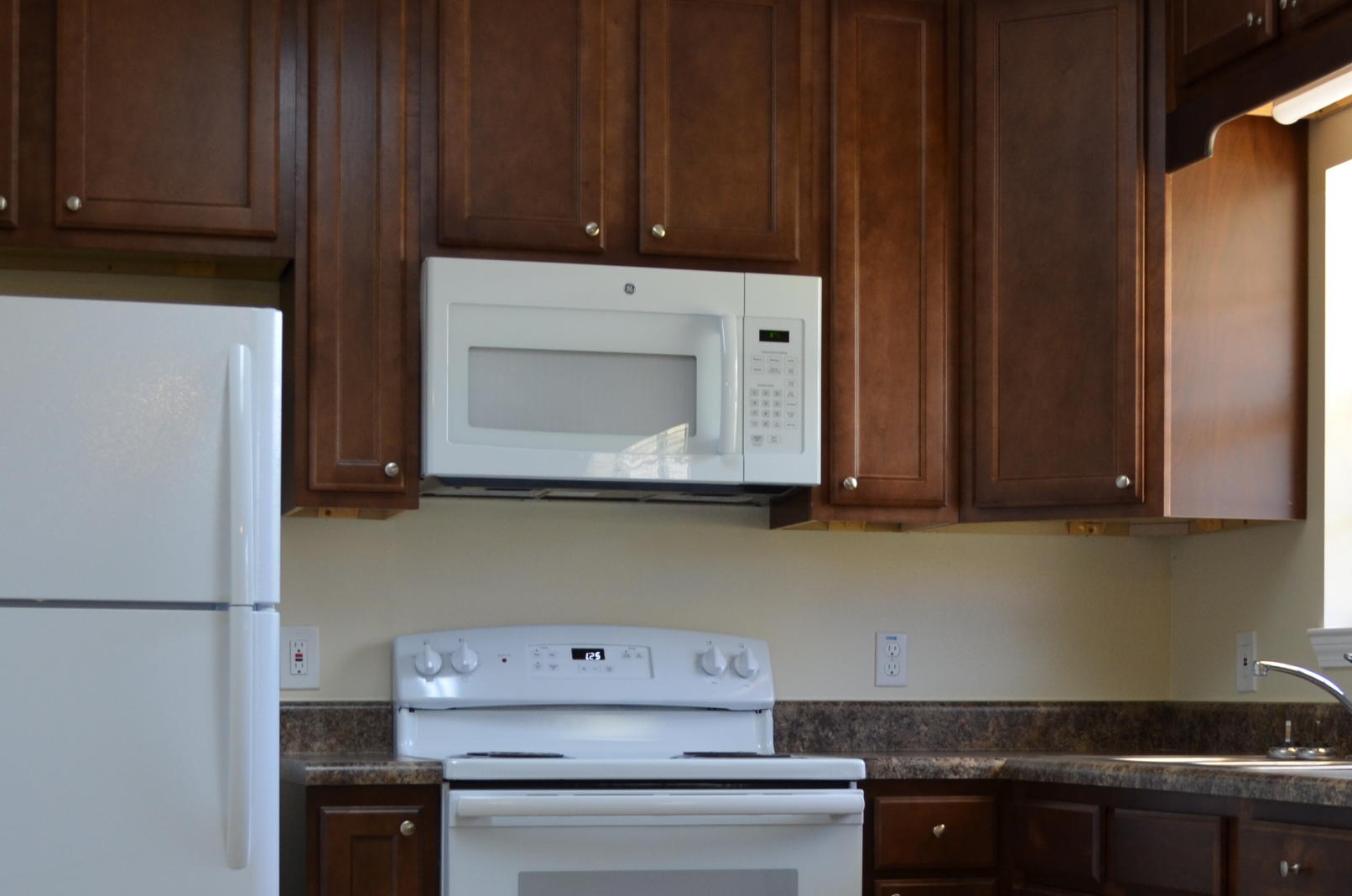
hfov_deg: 30.1
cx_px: 796
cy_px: 744
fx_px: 2511
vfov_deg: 20.0
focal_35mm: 67
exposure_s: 1/80
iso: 400
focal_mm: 24
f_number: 4.2
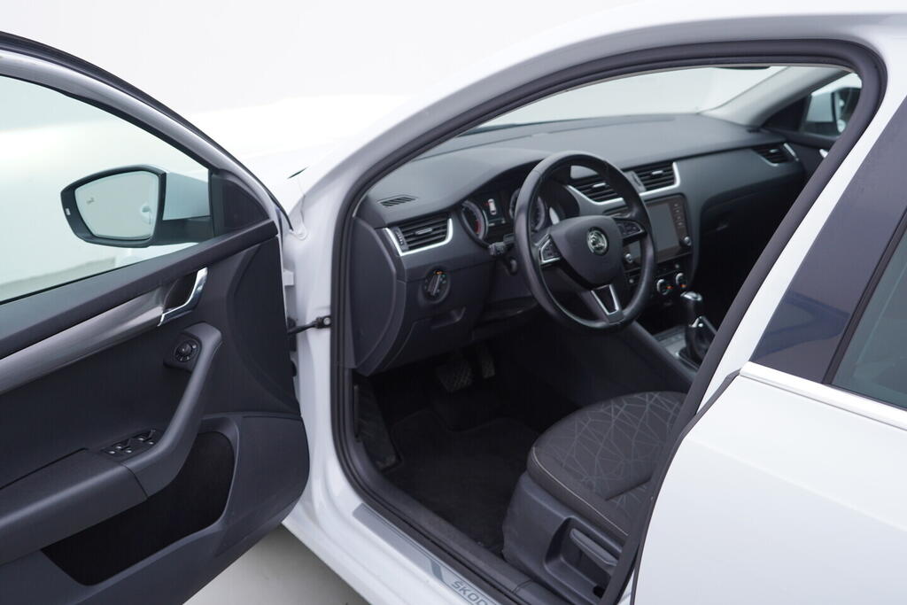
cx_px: 454
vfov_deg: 36.9
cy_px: 302
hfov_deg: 53.1
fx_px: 907
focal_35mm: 36
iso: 125
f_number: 3.5
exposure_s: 1/60
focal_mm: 24
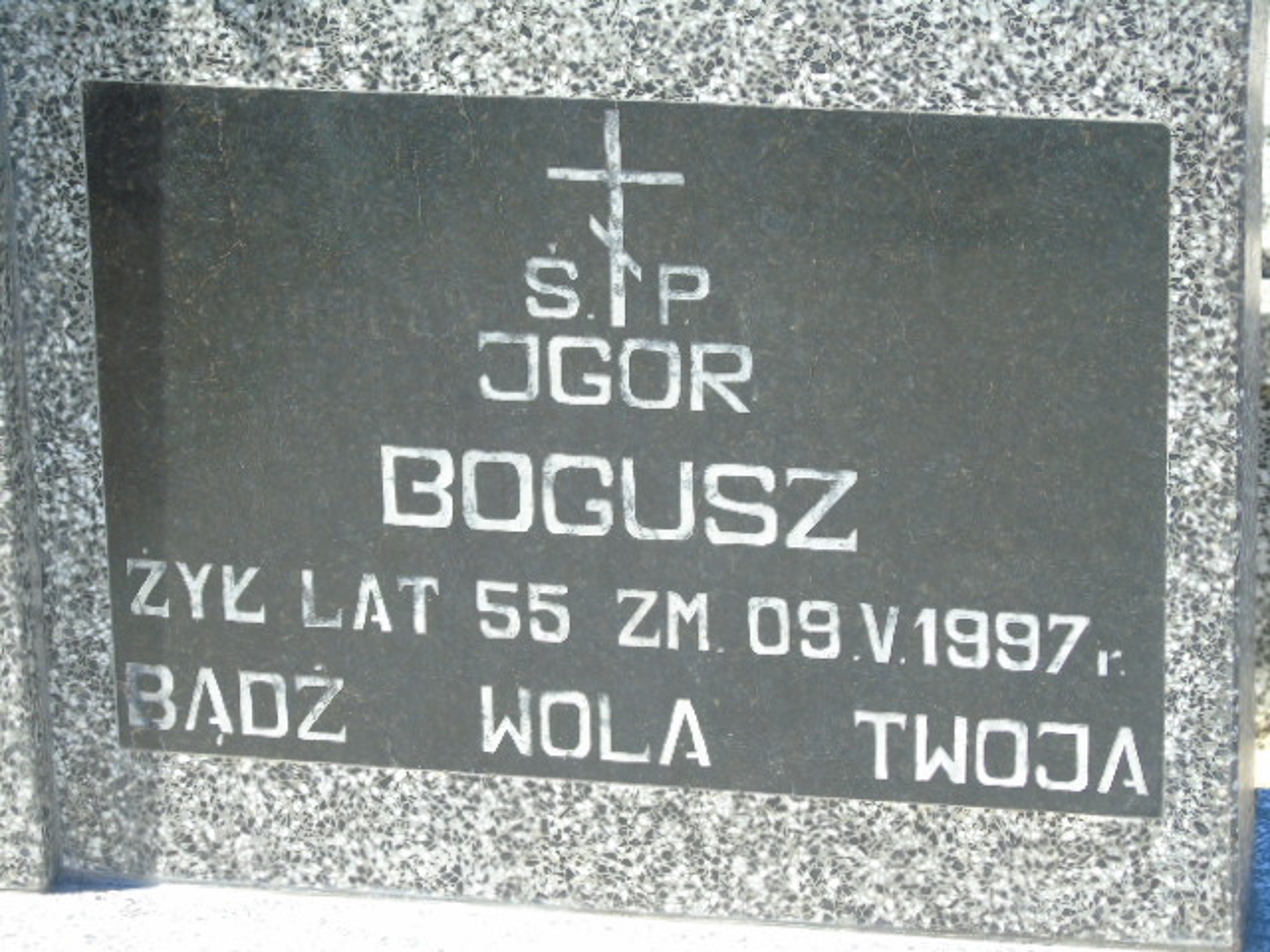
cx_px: 635
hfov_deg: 13.9
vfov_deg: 10.4
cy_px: 476
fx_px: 5210
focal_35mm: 142
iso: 100
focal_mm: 25
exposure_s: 1/125
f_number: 4.7
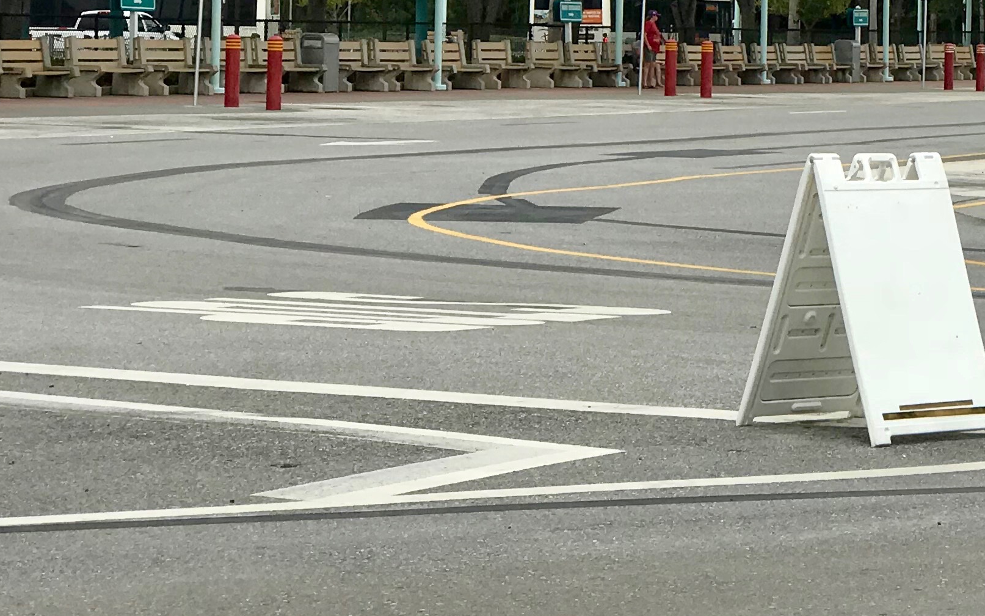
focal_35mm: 151
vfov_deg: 8.6
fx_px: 4053
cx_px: 1124
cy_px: -85
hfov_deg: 13.5
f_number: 2.8
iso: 20
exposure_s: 1/1709
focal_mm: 6.6
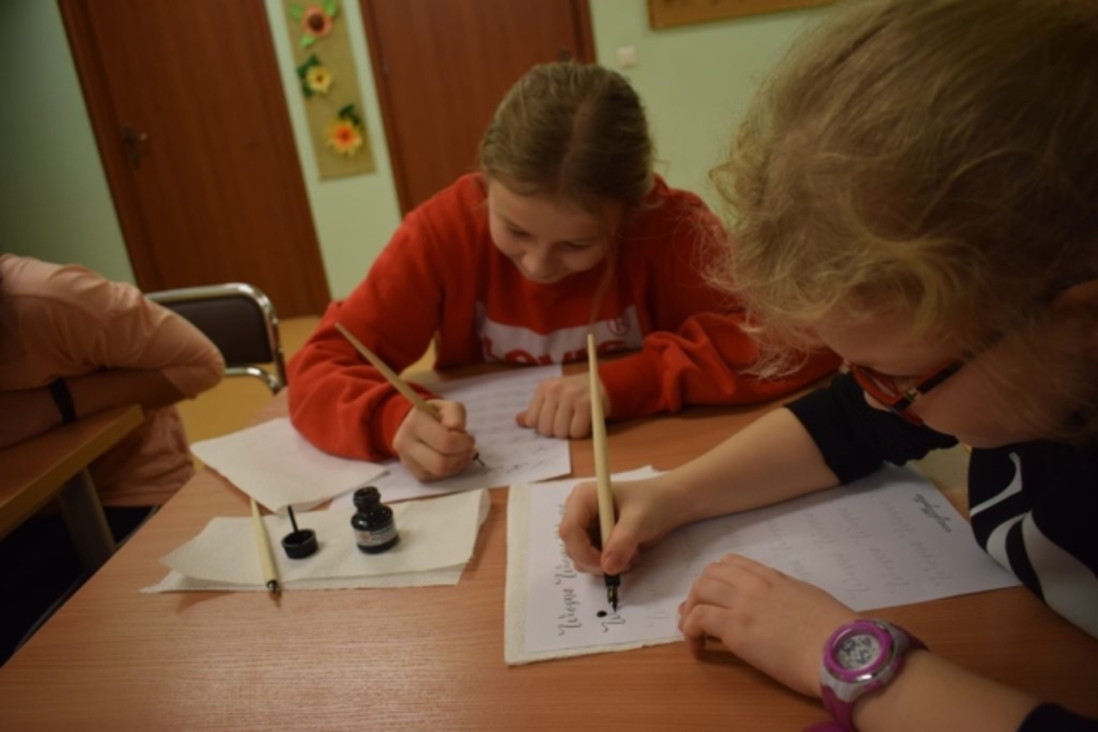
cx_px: 549
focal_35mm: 27
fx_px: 824
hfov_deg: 67.4
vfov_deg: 48.0
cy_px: 366
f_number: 4.5
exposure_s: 1/80
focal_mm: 18
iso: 400
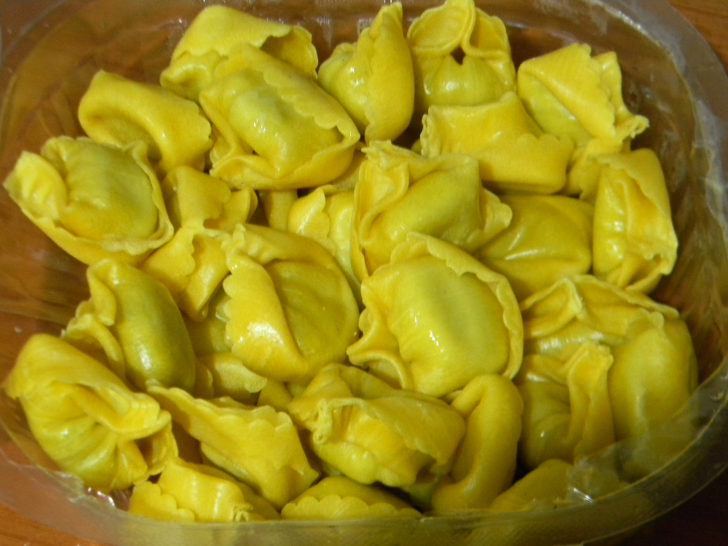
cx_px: 364
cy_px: 279
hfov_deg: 23.0
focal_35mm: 85
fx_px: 1788
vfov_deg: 17.4
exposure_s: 1/7.1
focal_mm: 15.1
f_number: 4.5
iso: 400
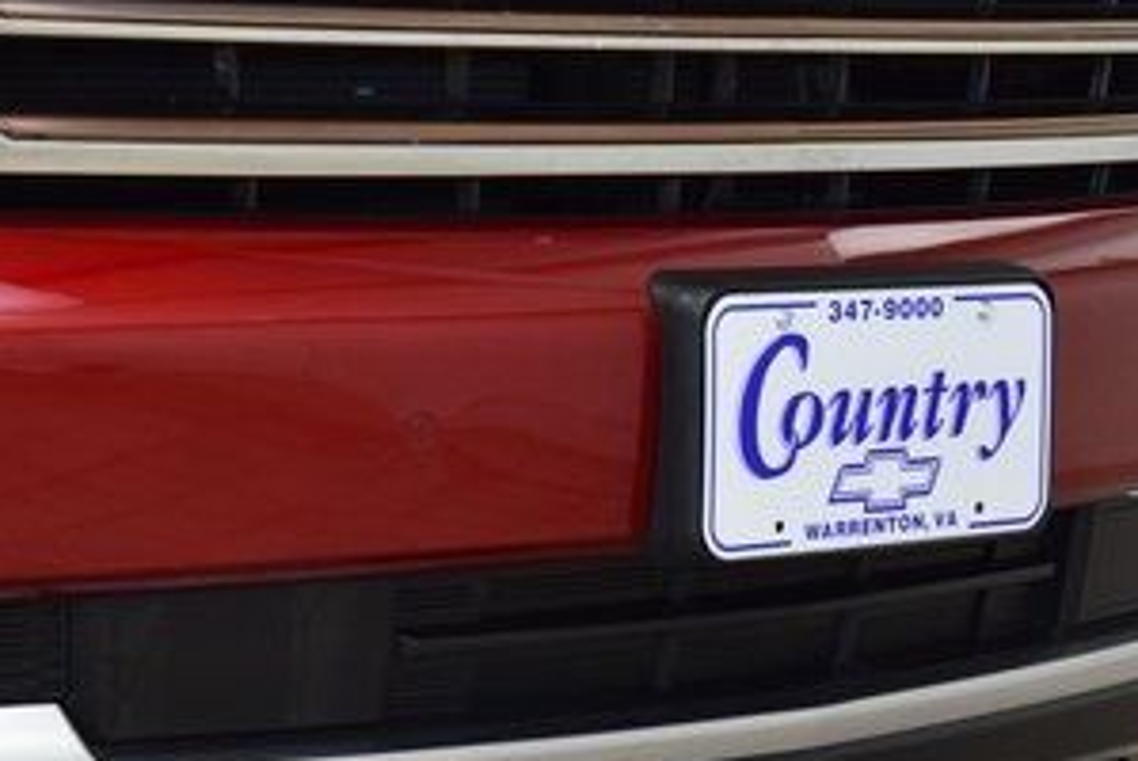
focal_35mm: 122
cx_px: 297
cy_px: 550
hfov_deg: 16.7
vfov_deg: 11.2
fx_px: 3860
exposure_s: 1/60
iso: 1600
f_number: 5.6
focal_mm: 38
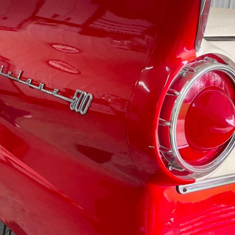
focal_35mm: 48
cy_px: 111
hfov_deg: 35.1
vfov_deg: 35.3
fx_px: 369
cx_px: 84
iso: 80
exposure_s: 1/120
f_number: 1.6
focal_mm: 5.1
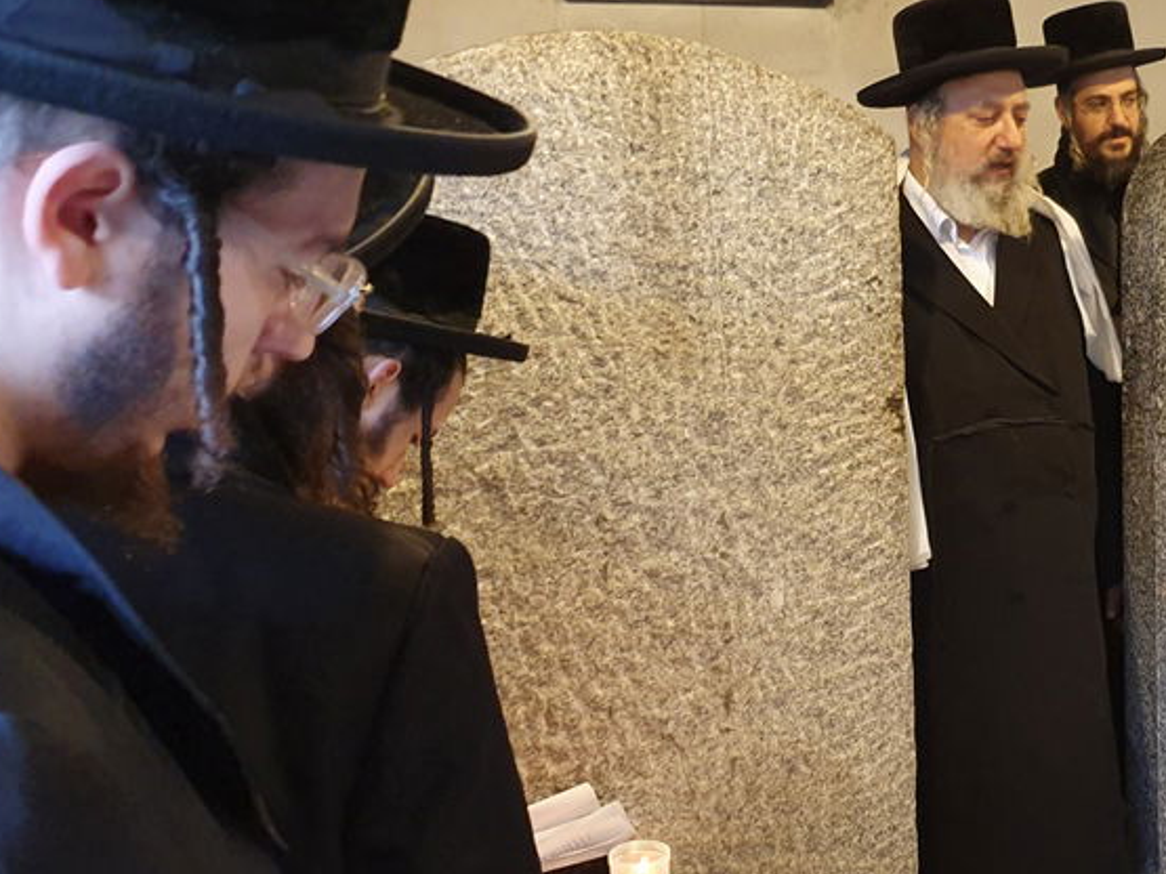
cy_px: 387
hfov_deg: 37.5
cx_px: 1011
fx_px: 1616
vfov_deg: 30.2
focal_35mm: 48
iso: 320
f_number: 1.5
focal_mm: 4.32
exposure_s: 1/50
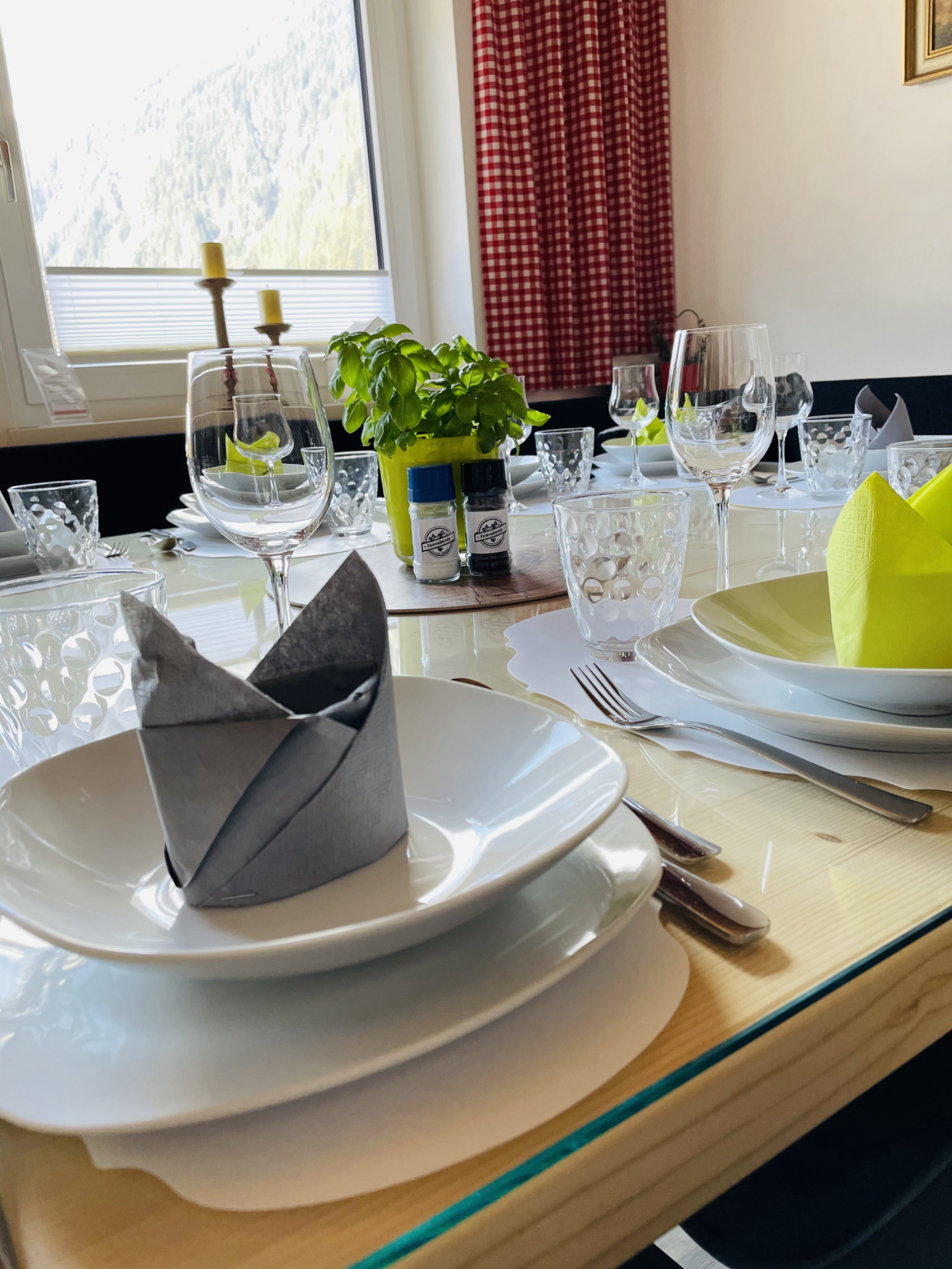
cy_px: 634
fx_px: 953
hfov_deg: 53.1
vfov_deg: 67.3
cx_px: 476
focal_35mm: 26
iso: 125
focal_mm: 4.2
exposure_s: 1/121
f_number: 1.6
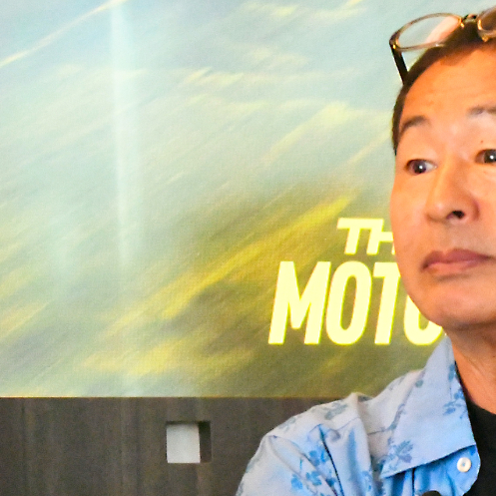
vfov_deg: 5.6
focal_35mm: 311
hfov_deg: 5.6
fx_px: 5048
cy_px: 433
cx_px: 530
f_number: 5.3
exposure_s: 1/320
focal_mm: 75
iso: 28800
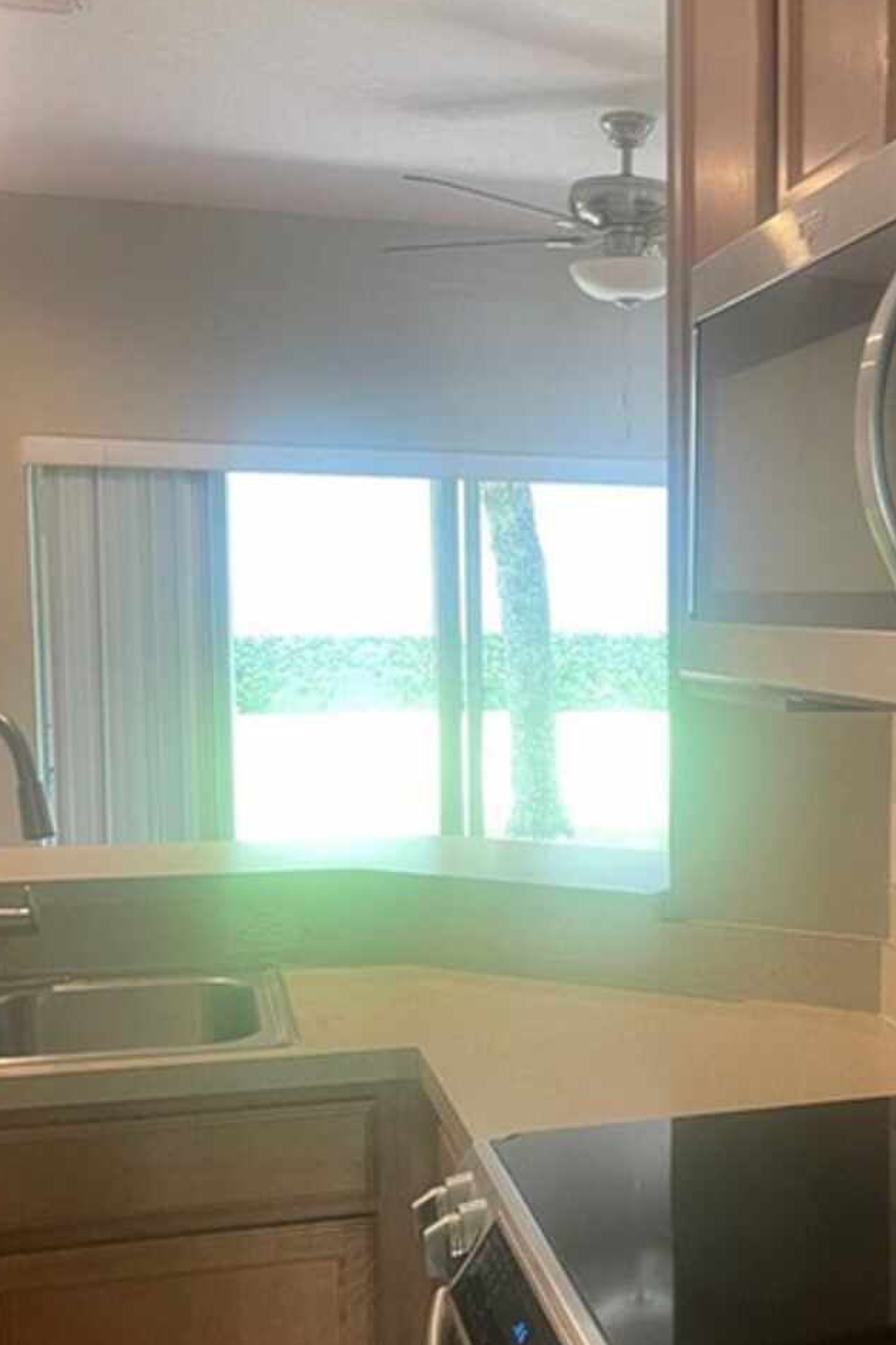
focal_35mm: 47
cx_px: 806
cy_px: 788
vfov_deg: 41.8
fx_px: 1755
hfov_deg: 27.6
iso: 250
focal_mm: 5.1
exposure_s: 1/60
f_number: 1.6
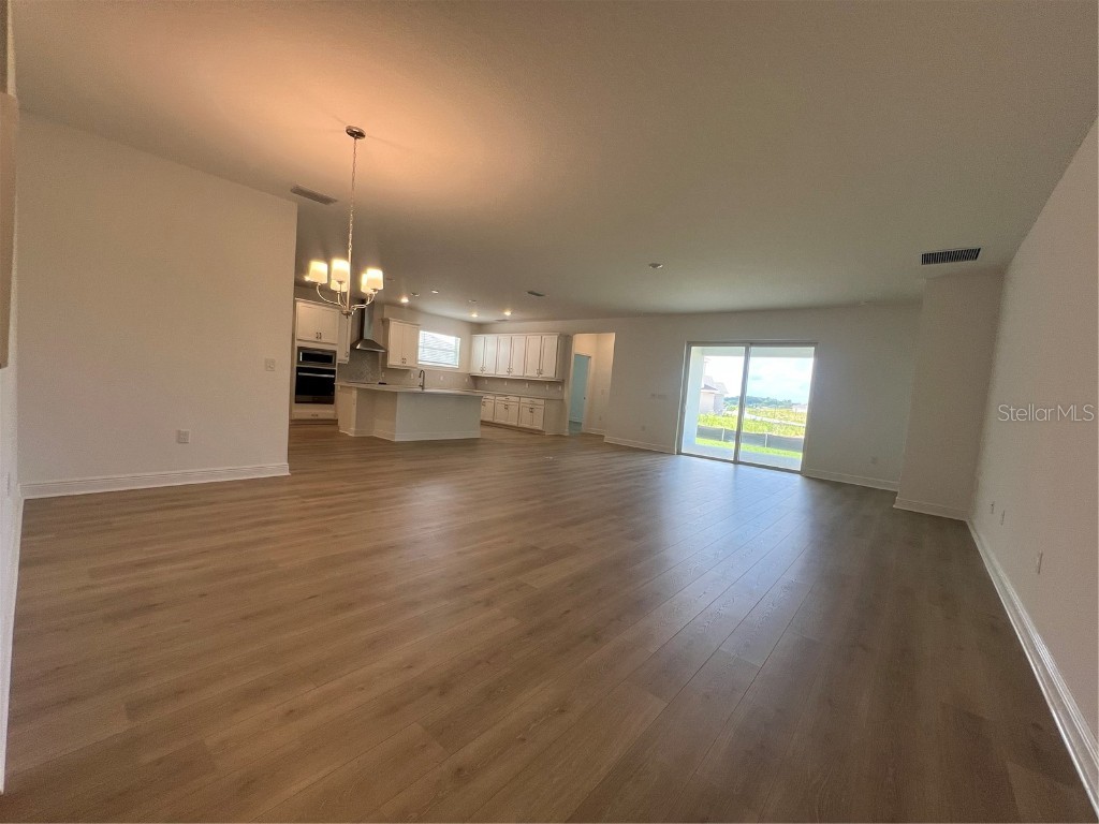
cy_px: 412
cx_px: 550
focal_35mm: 13
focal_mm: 1.57
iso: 100
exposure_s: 1/120
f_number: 1.8
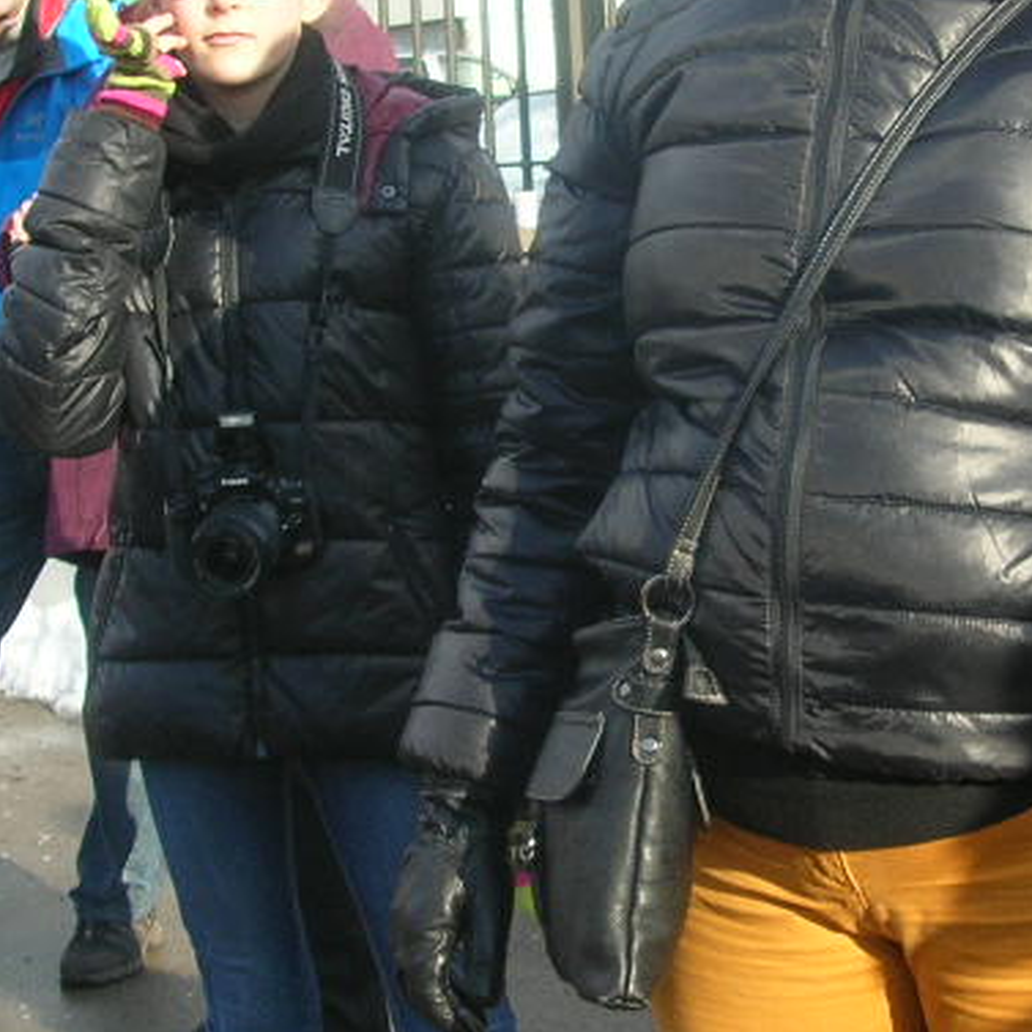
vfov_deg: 20.6
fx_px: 2833
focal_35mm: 84
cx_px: 695
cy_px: 471
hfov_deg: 20.6
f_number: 2.8
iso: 50
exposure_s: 1/352
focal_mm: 5.8
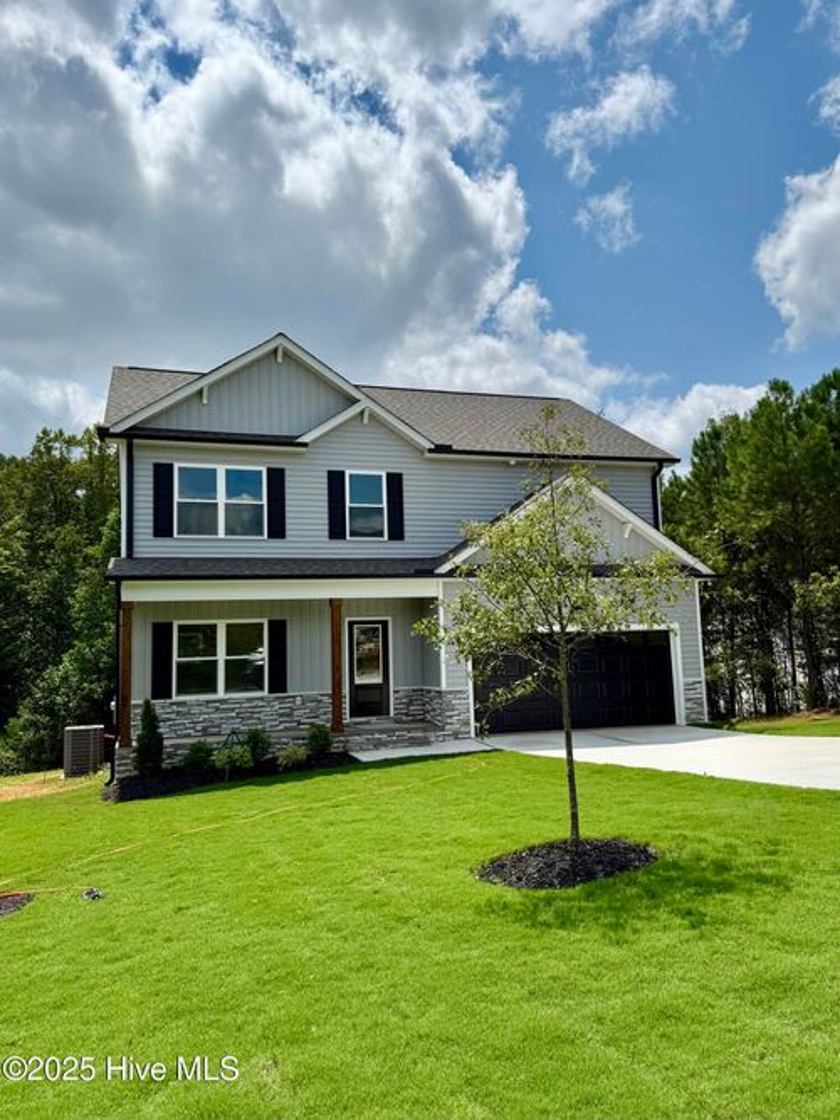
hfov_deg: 56.8
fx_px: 777
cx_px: 420
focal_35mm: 24
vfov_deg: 71.6
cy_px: 560
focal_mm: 6.76
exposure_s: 1/10309
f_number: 1.78
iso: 80
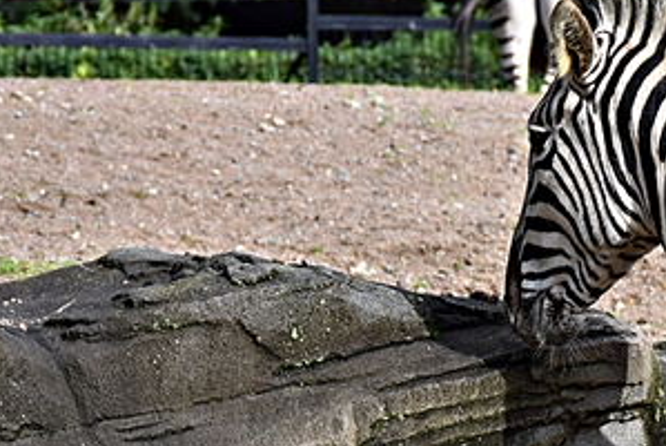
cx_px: 528
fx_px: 8555
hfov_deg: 4.5
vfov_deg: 3.0
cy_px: 496
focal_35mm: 462
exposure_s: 1/500
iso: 200
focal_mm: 90
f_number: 5.6
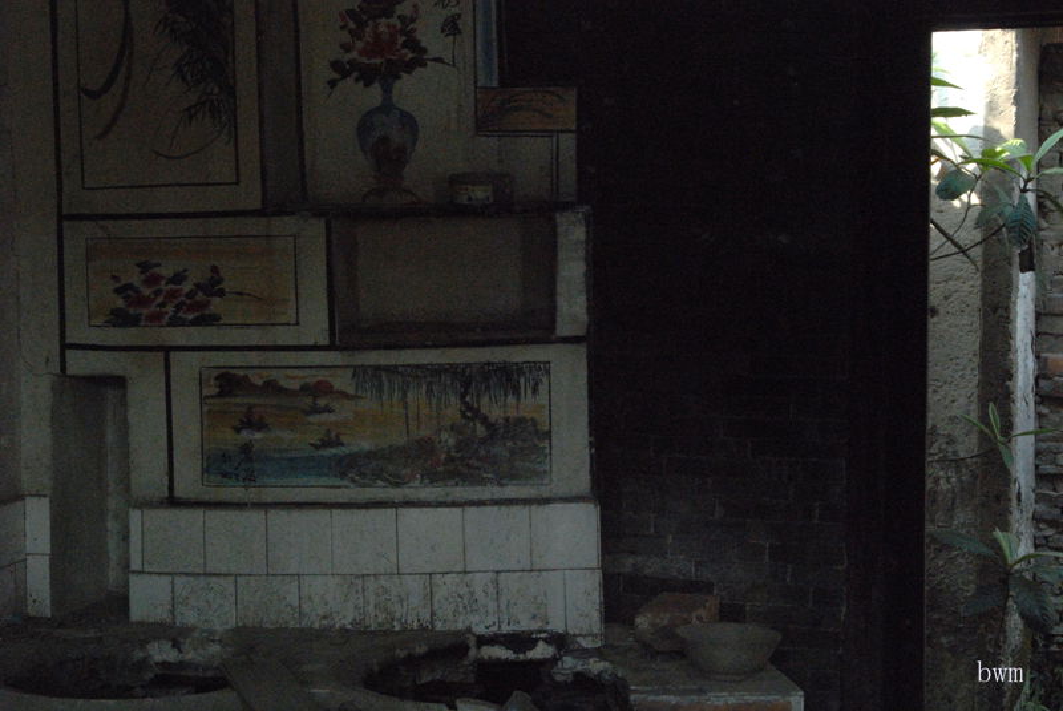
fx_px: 1995
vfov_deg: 20.2
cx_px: 532
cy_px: 356
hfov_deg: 29.8
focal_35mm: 68
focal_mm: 45
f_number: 16
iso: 1600
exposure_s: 1/80
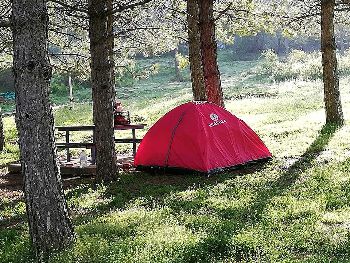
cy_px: 132
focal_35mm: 80
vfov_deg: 18.4
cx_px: 175
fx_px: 809
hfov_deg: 24.4
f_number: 2.2
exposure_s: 1/108
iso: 50
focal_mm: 3.81
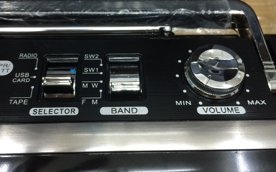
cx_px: 122
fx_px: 263
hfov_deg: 55.2
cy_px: 72
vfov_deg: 36.2
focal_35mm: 35
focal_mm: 4.15
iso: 125
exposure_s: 1/33
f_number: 2.2
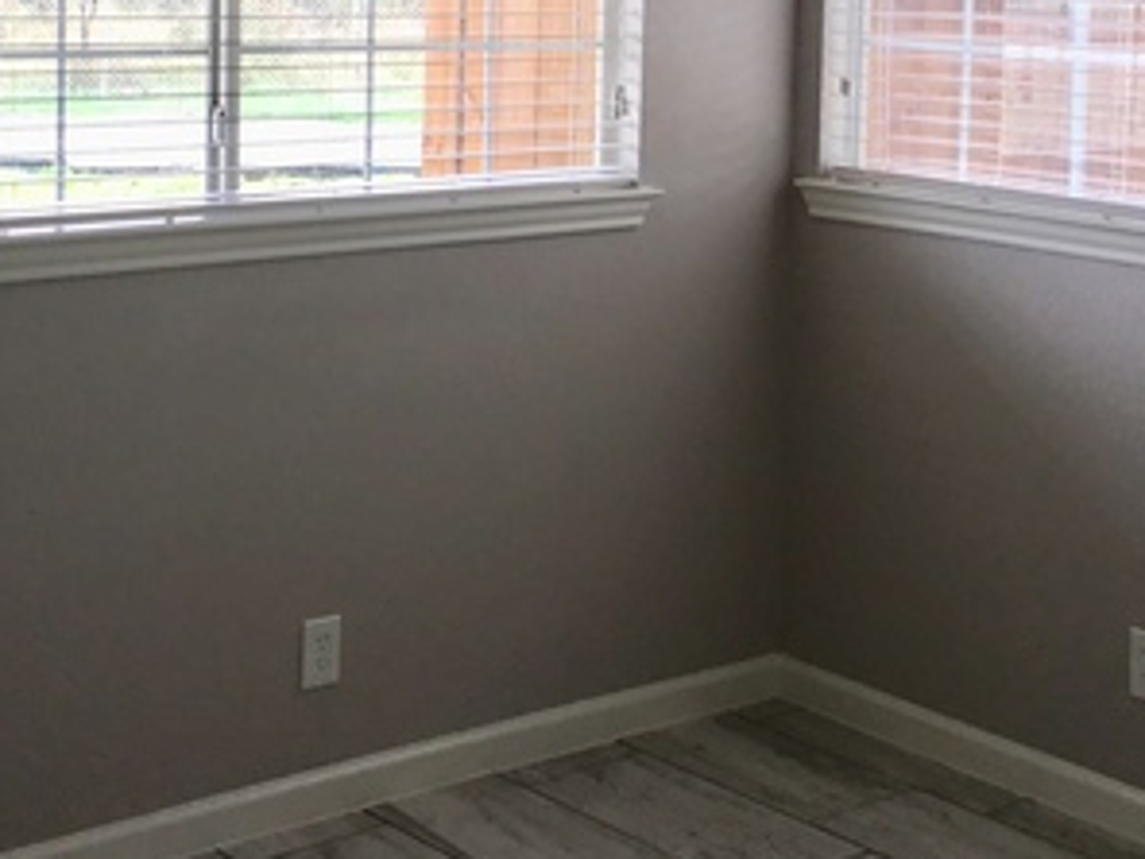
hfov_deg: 29.0
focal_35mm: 67
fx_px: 2216
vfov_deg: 21.4
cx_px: 553
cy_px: 74
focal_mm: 3.3
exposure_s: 1/120
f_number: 2.4
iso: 32
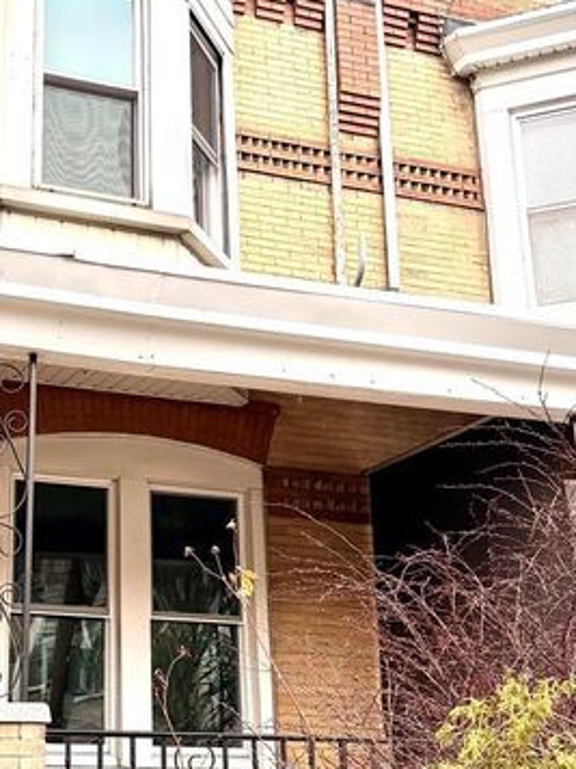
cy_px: 383
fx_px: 998
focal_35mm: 45
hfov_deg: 31.4
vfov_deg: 42.1
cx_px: 123
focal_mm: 6.76
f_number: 1.78
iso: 100
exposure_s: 1/1361
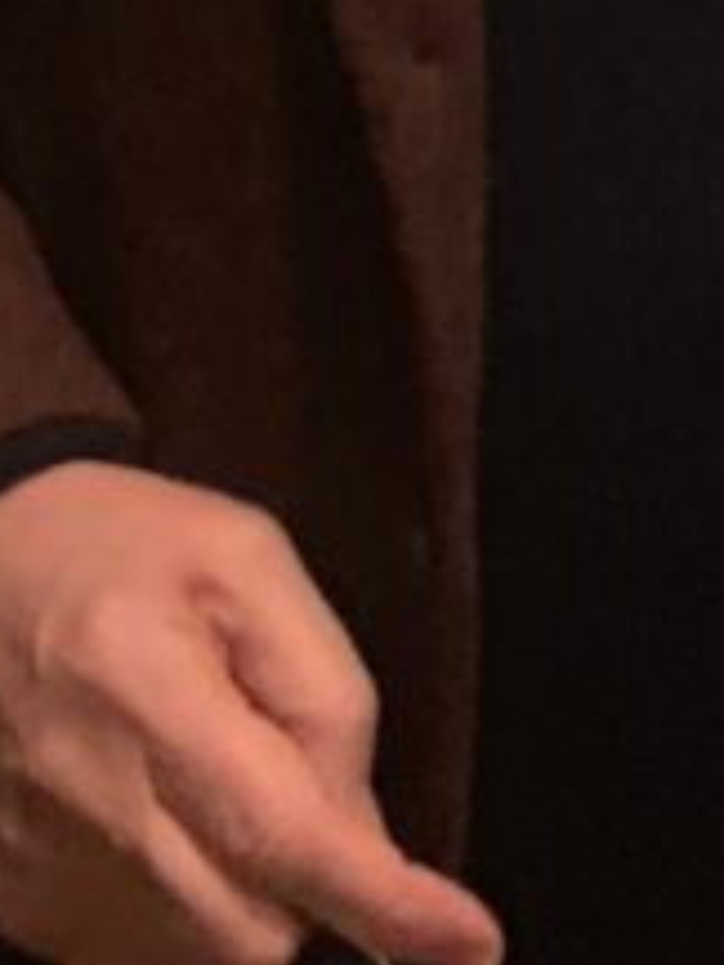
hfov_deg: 11.9
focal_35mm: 123
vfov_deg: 14.2
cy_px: -751
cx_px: -18
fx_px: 3430
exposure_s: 1/17
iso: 1000
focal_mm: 4.25
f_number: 1.8
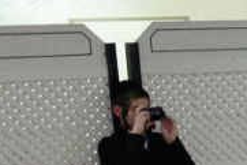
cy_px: 341
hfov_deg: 8.2
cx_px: 828
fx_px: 1360
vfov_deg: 6.7
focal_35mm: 198
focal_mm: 28
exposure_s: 1/80
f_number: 6.3
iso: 1250
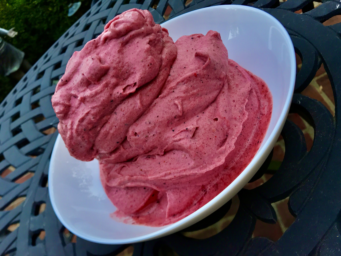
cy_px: 128
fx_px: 276
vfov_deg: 49.7
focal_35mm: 28
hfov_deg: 63.4
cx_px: 170
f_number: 1.8
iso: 25
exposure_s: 1/60
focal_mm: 3.99
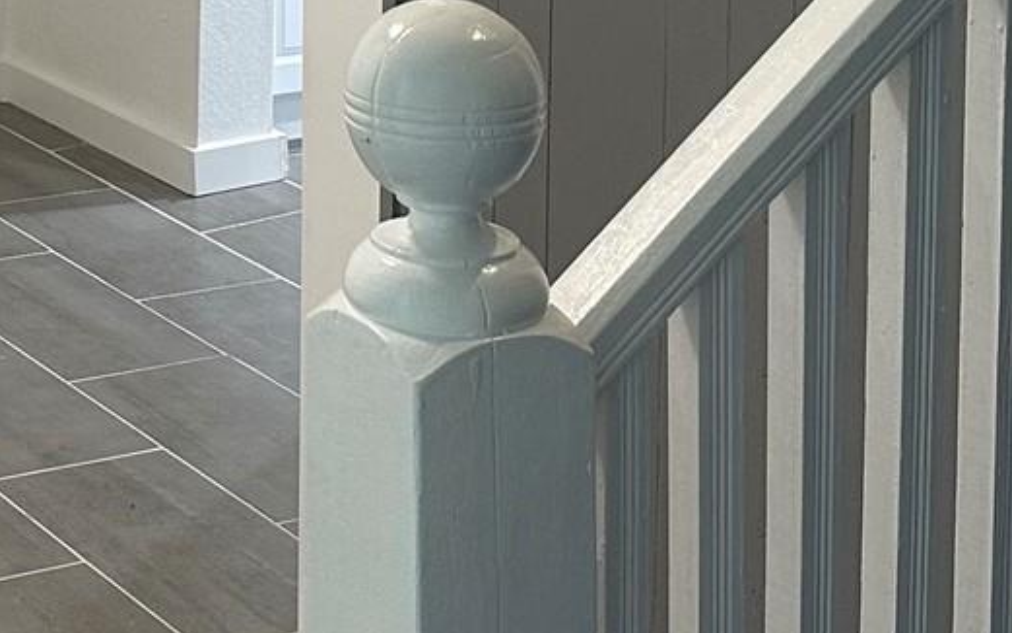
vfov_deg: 12.5
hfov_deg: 19.8
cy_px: -316
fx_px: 2759
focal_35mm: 100
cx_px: -113
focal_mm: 6.86
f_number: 1.78
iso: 160
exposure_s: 1/60
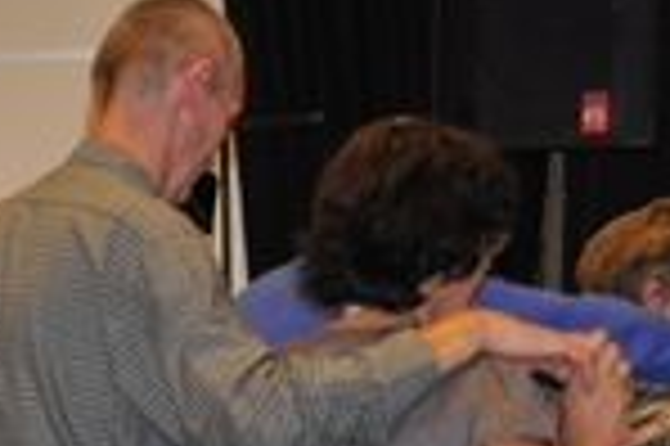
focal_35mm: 193
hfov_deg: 10.0
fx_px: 3588
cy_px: 878
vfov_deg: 6.9
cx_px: -594
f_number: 4.8
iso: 800
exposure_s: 1/60
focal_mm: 32
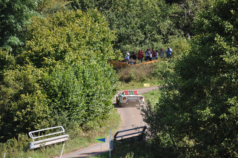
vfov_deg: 8.7
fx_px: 1040
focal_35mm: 158
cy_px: 79
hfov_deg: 13.1
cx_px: 119
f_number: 5.6
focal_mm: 105
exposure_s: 1/500
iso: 250
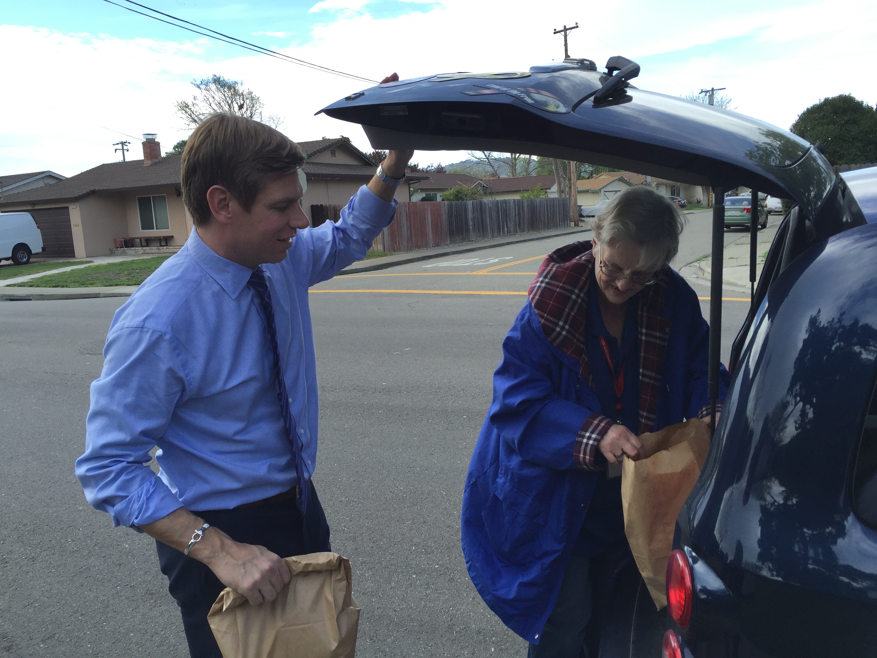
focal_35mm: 29
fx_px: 735
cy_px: 329
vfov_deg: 48.2
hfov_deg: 61.7
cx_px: 438
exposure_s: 1/824
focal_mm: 4.15
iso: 32
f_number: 2.2
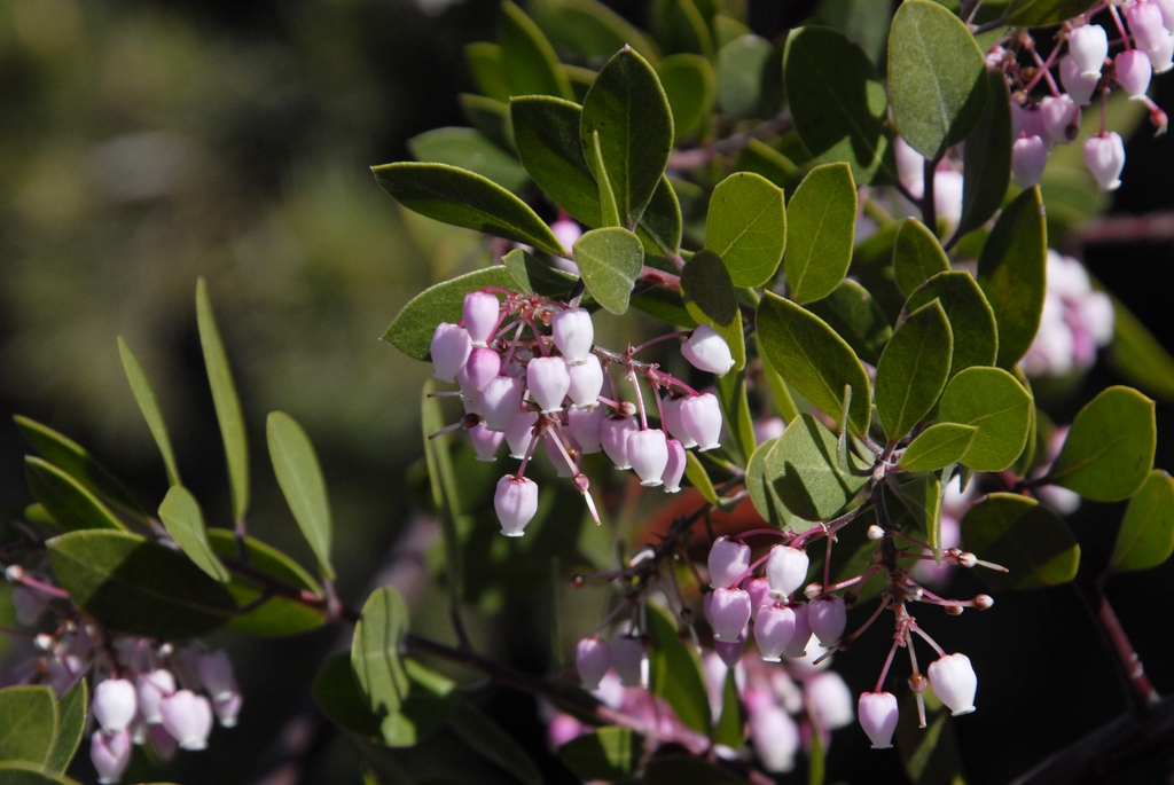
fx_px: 6610
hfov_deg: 10.1
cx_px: 587
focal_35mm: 202
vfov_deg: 6.8
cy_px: 392
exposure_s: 1/500
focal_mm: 135
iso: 400
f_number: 11
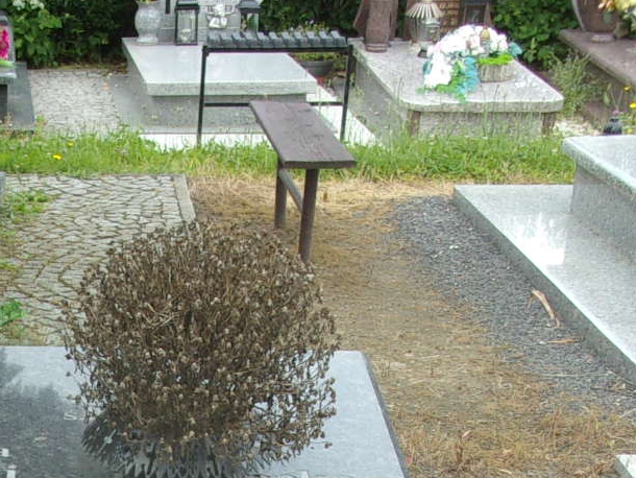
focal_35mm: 94
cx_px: -2
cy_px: 730
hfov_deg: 20.2
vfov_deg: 14.6
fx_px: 1728
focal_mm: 5.1
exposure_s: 1/170
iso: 80
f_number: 3.9
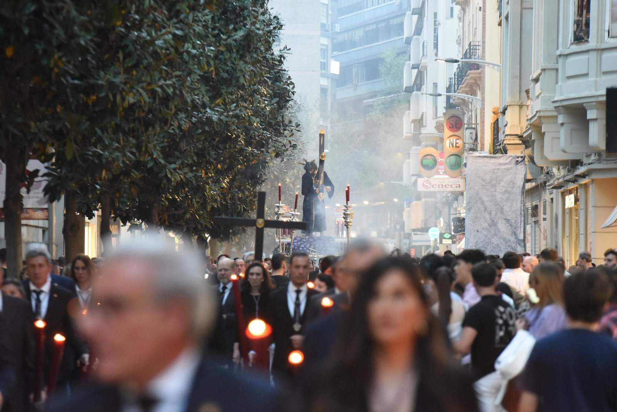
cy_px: 206
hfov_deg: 10.3
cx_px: 308
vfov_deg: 6.9
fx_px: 3429
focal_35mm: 200
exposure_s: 1/160
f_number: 3.5
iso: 10000
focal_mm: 200
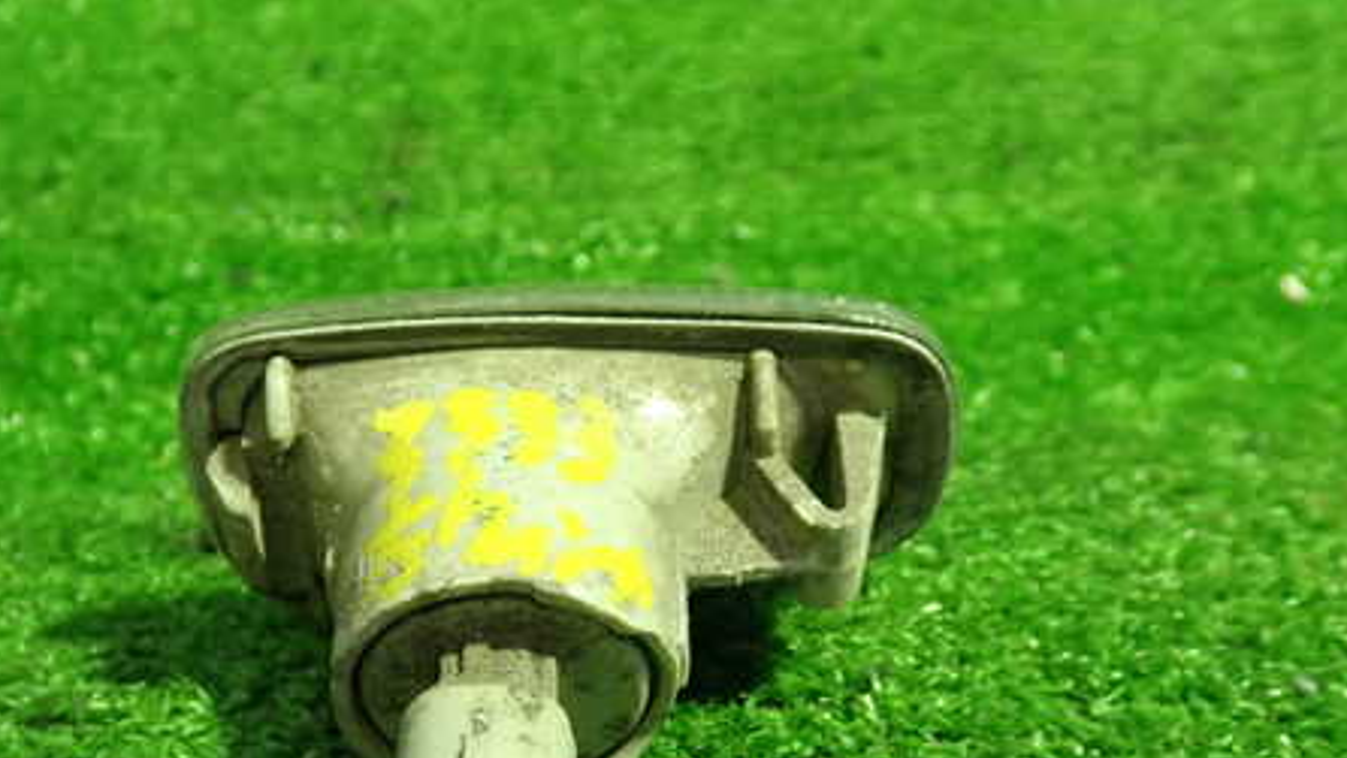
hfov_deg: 46.4
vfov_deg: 26.7
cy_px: 580
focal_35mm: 44
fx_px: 1572
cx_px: 640
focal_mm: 5.4
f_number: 2.3
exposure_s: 1/30
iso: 400
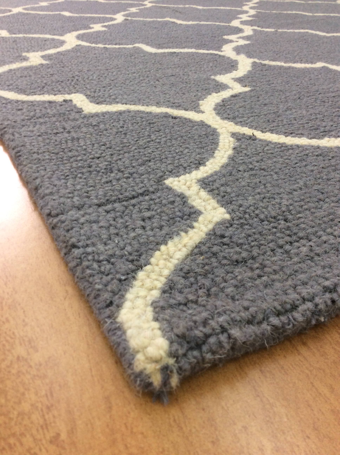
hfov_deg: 44.1
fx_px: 420
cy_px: 228
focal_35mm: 32
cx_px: 170
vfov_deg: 56.9
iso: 50
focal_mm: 3.3
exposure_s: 1/25
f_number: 2.4
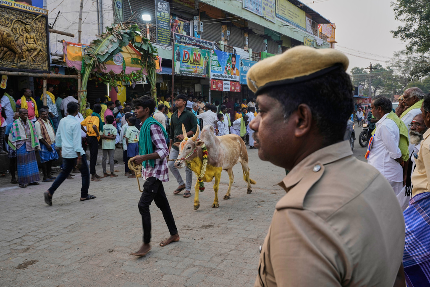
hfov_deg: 61.9
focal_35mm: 30
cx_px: 215
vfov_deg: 43.6
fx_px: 358
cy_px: 144
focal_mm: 30
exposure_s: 1/100
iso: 320
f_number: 7.1
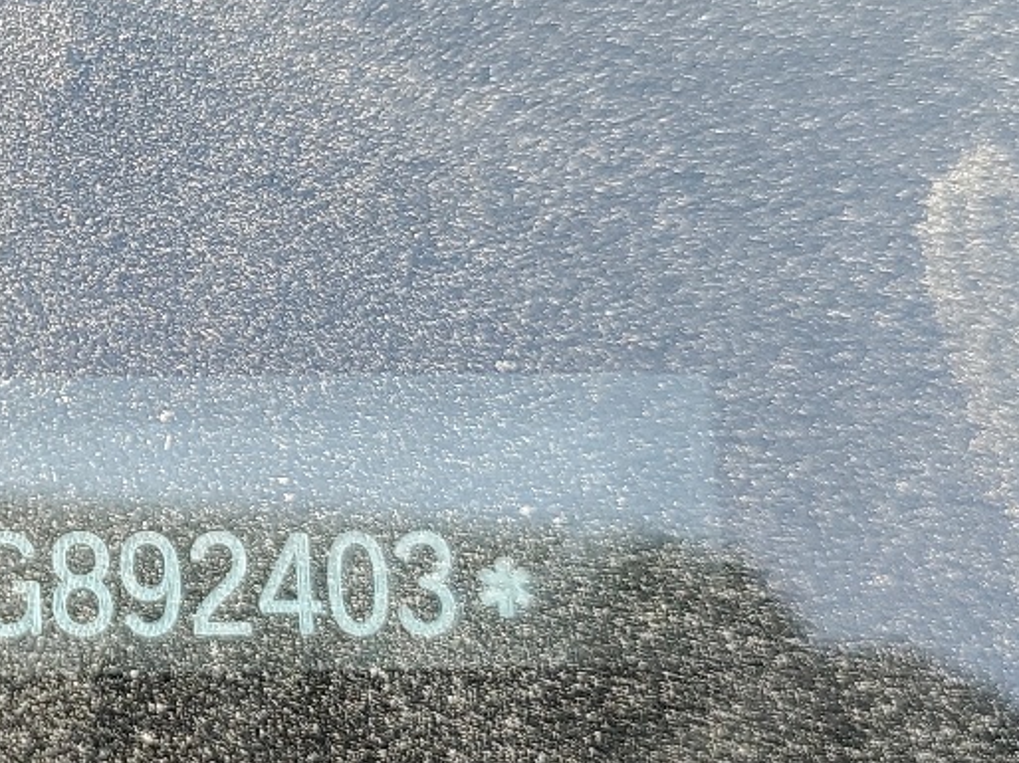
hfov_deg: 22.2
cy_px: 495
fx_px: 2383
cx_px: -214
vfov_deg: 18.2
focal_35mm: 81
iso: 50
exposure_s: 1/192
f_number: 1.5
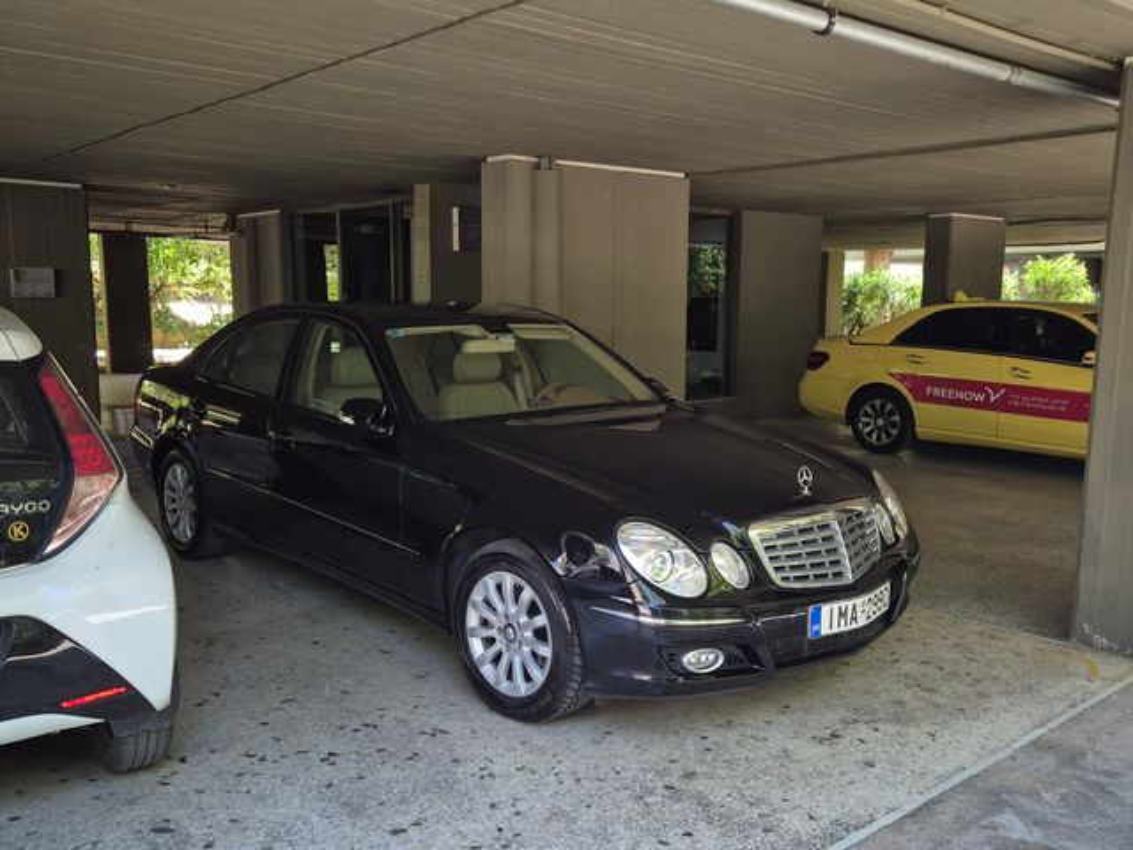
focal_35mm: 23
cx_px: 566
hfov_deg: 73.9
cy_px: 425
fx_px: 753
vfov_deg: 58.9
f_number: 1.8
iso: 25
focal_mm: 5.4
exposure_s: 1/50
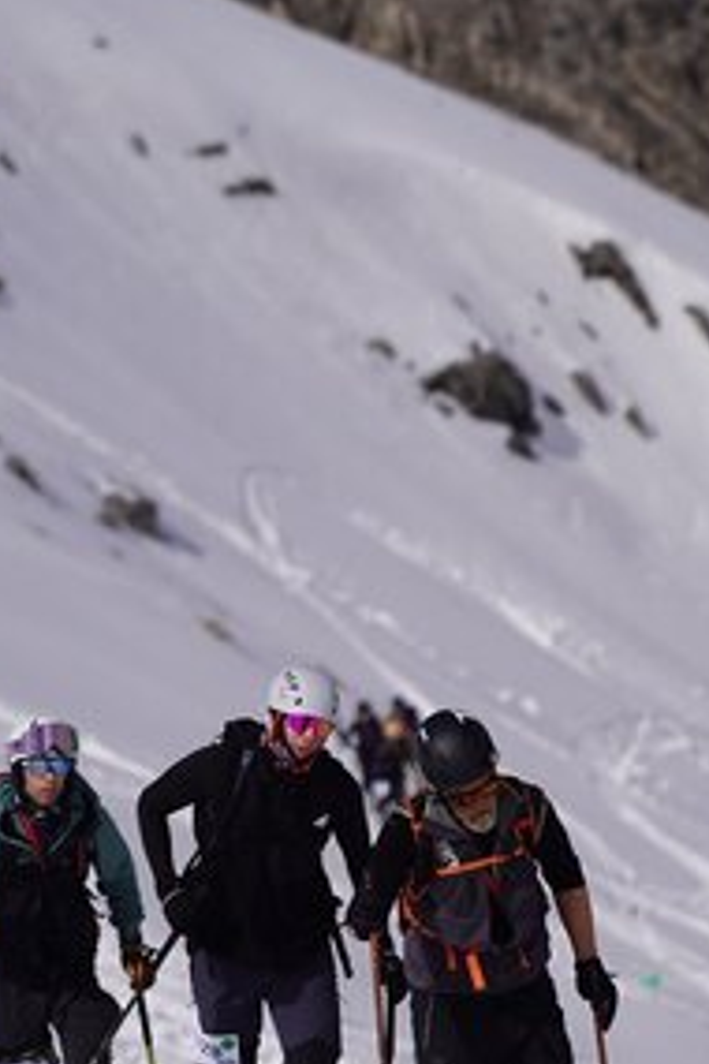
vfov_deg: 5.2
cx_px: 293
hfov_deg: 3.5
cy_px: 592
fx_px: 11668
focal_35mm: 395
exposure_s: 1/2000
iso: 100
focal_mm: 200
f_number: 5
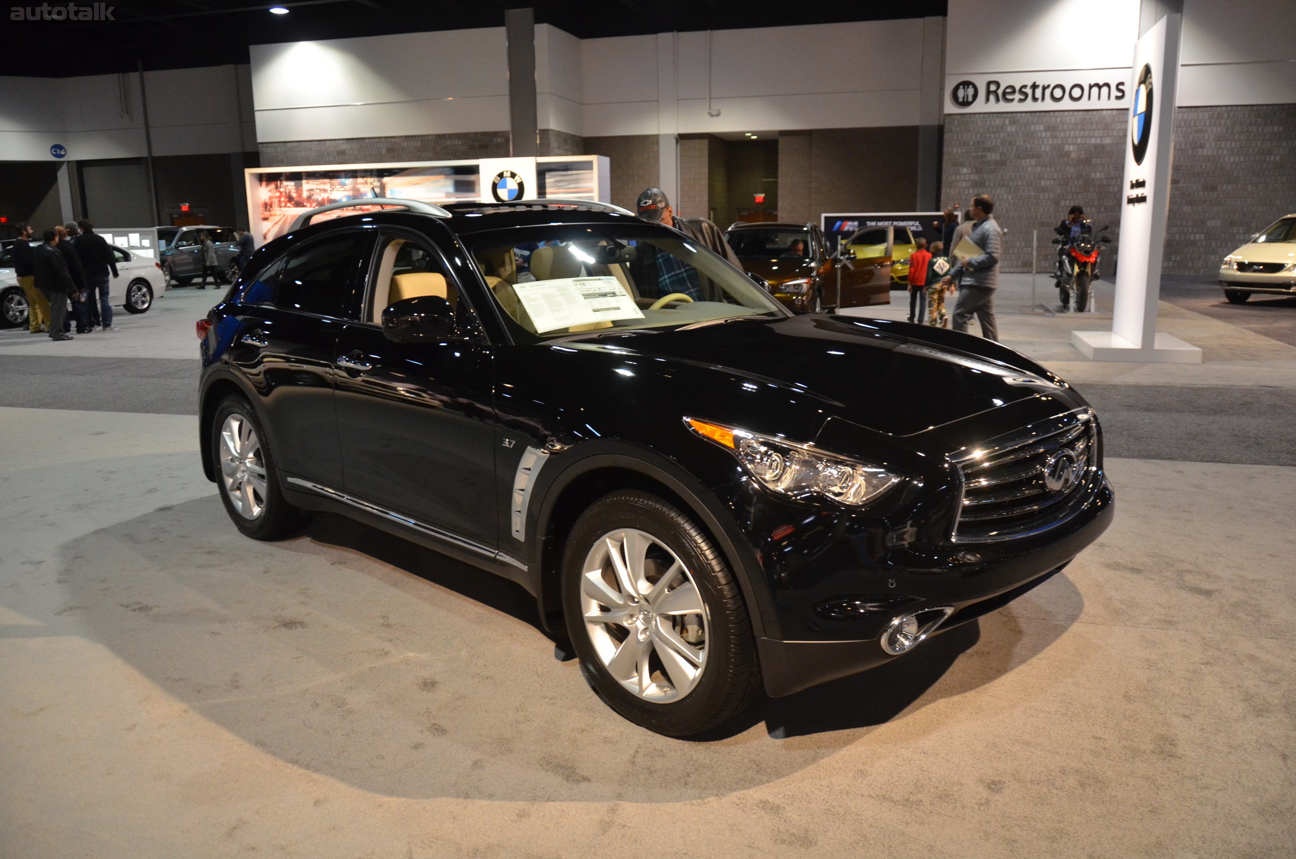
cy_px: 430
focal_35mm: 27
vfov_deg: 47.7
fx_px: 970
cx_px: 648
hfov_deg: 67.5
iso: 1600
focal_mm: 18
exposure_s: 1/160
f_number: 3.5
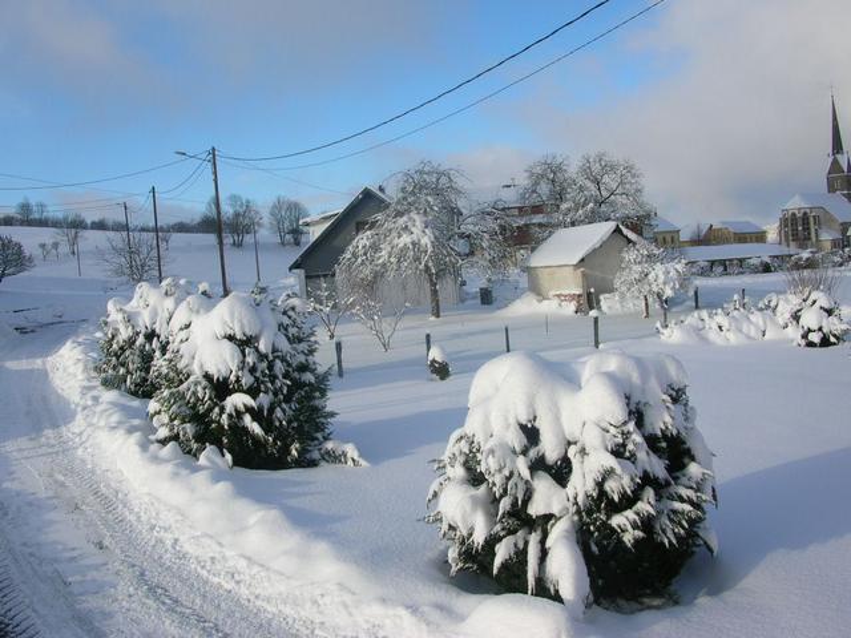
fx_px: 860
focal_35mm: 35
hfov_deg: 52.6
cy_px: 319
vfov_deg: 40.7
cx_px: 426
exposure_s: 1/320
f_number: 5.6
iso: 50
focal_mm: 5.8
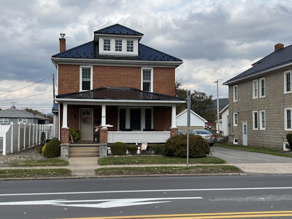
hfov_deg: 67.3
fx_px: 219
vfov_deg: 53.1
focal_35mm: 26
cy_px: 110
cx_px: 146
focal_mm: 5.1
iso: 50
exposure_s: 1/3876
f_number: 1.6
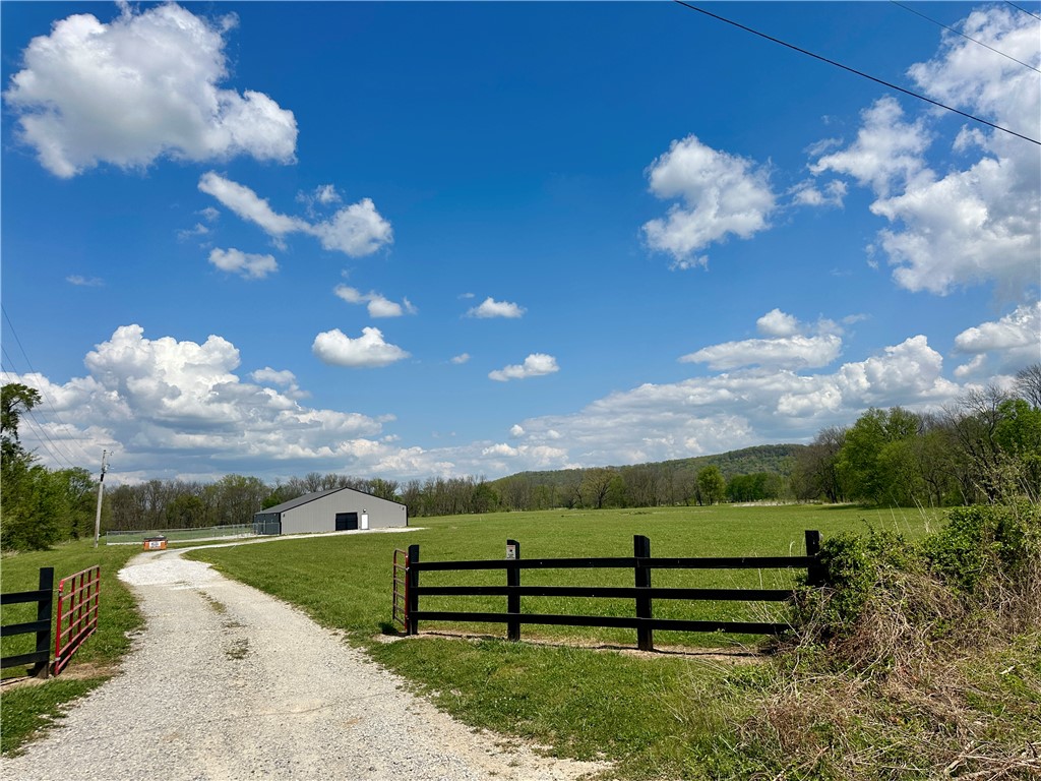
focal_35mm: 24
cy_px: 390
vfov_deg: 56.8
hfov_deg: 71.6
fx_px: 722
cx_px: 520
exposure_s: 1/9709
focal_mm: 6.86
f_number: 1.78
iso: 80
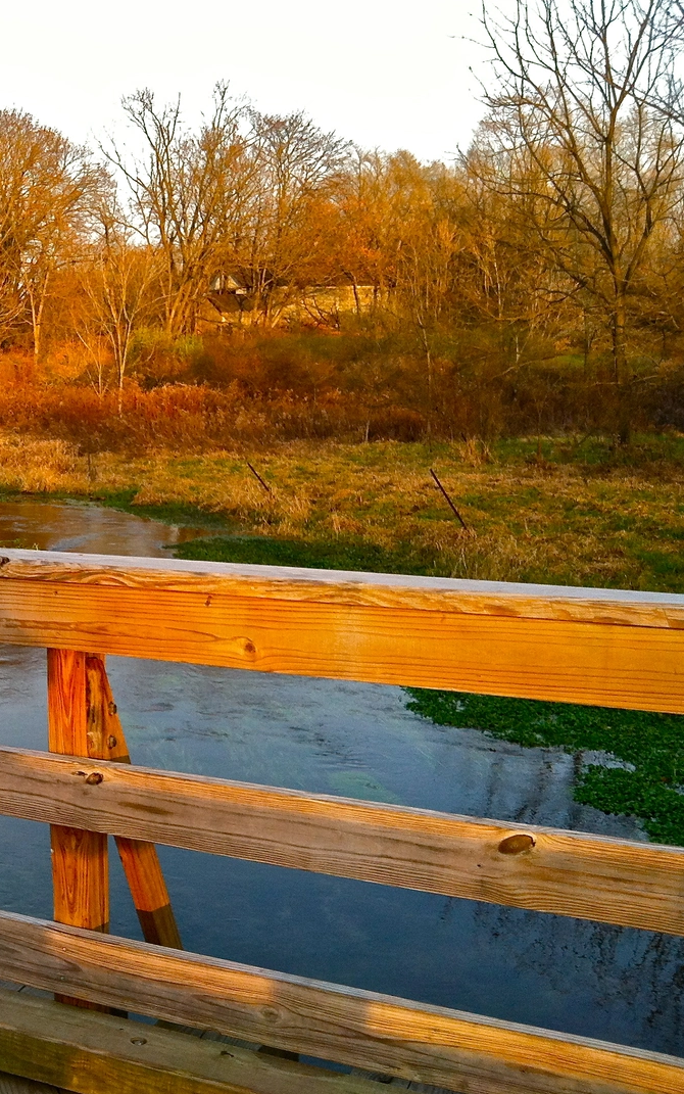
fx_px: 1490
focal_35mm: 50
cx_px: -34
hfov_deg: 24.4
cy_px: 551
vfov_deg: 40.3
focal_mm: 3.85
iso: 80
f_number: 2.8
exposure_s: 1/188
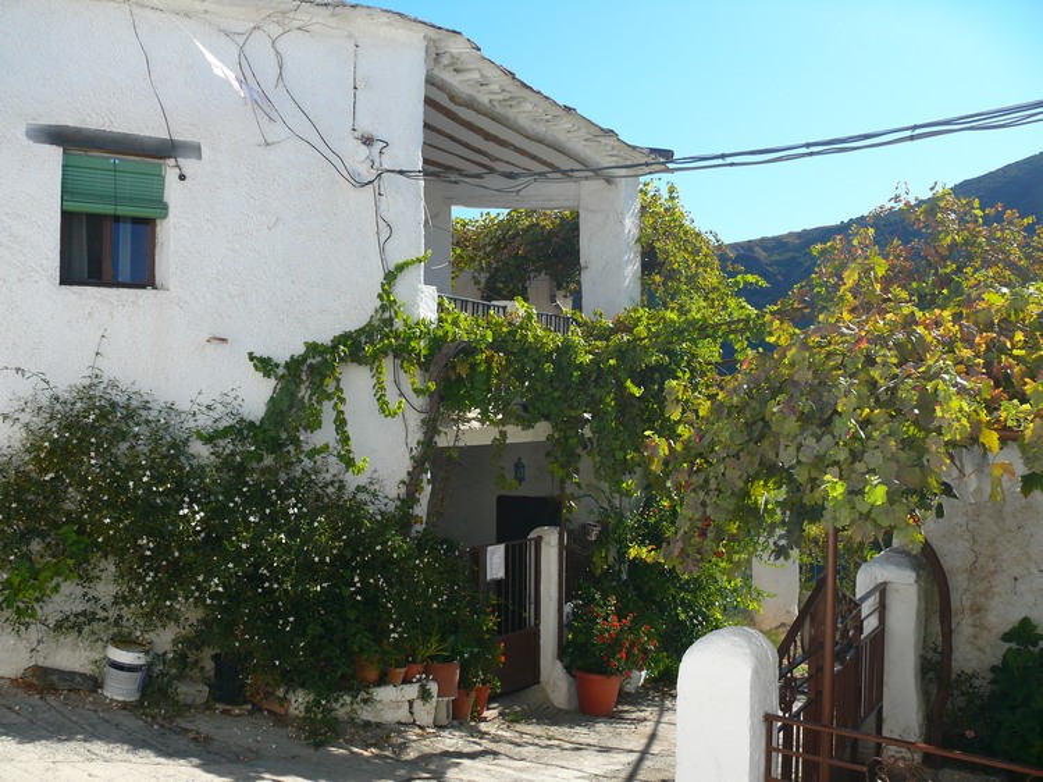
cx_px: 522
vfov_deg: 40.7
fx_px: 1054
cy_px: 391
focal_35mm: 35
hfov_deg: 52.6
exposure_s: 1/200
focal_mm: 7.4
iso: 100
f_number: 4
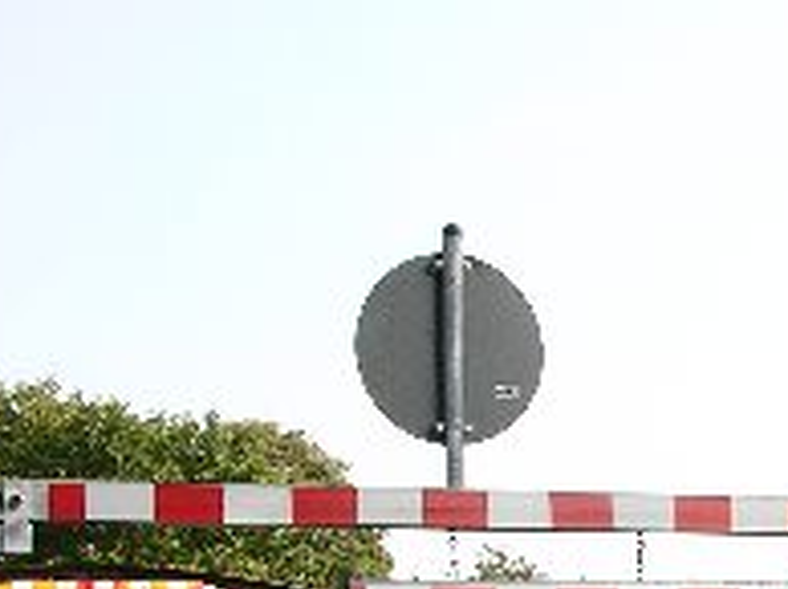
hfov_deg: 17.9
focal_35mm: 106
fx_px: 2410
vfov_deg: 13.4
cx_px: 871
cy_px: 792
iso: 50
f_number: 7.1
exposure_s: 1/73.4
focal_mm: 8.9
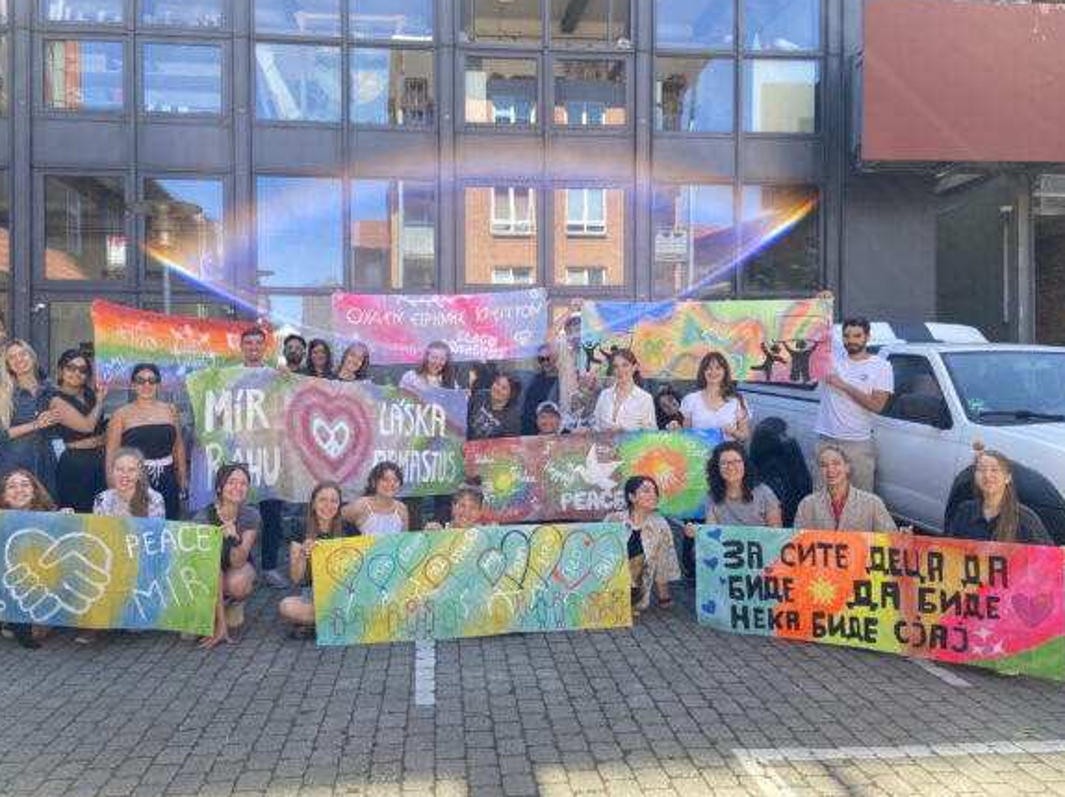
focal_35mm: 29
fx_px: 892
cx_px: 494
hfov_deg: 61.6
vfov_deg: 48.2
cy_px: 398
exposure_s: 1/421
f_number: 1.8
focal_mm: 4.25
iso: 32
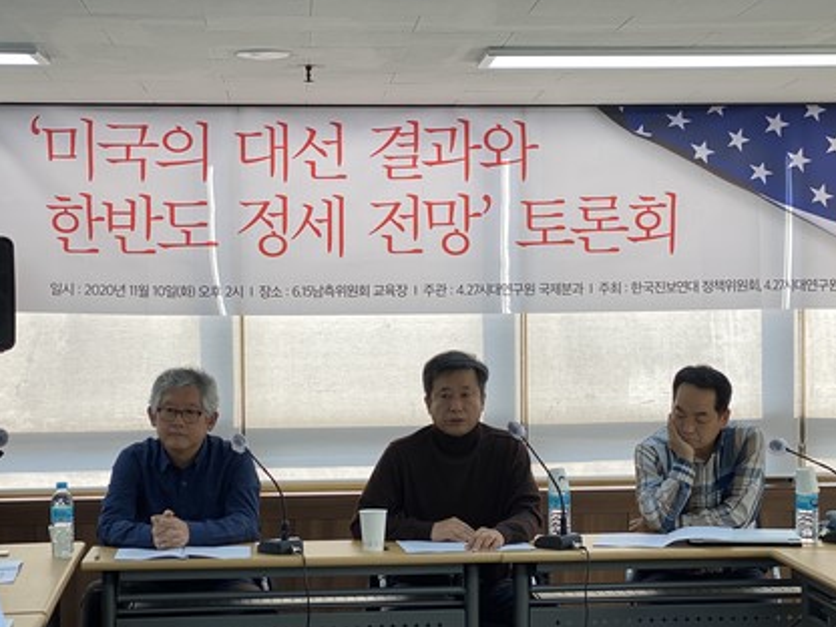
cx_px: 424
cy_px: 356
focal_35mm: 75
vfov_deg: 19.6
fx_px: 1811
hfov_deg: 26.0
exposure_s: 1/120
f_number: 2
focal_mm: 6
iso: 25
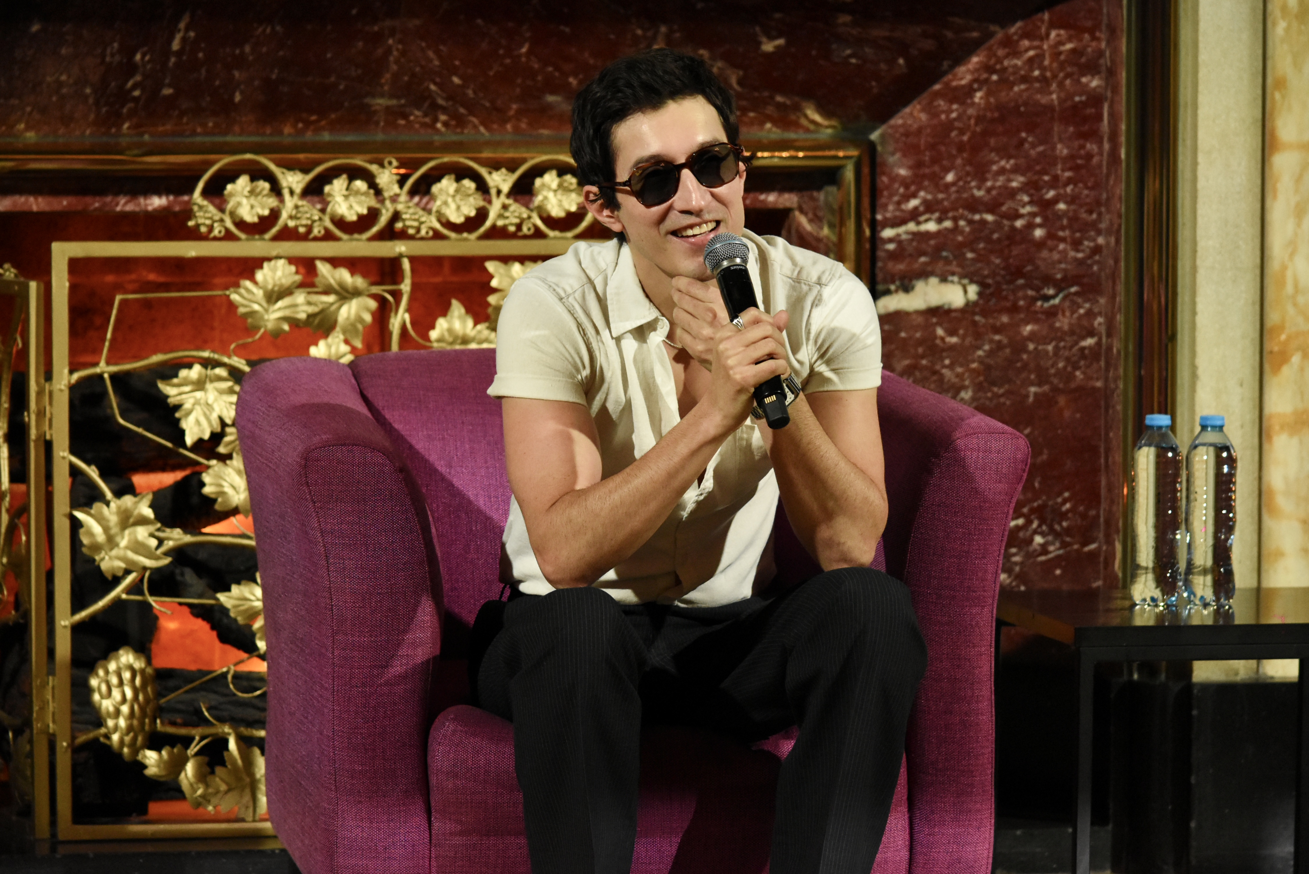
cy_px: 437
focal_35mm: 153
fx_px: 5564
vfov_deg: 9.0
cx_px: 654
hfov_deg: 13.4
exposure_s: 1/250
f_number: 4.8
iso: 2500
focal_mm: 102
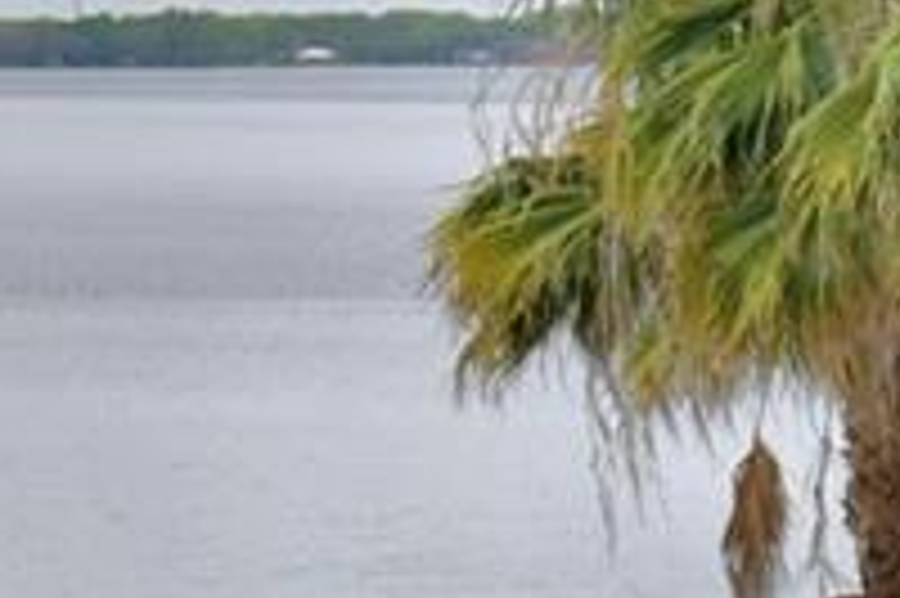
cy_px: 809
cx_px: -225
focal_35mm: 240
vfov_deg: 5.7
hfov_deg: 8.5
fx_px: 5995
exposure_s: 1/800
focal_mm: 20
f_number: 5.6
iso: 100
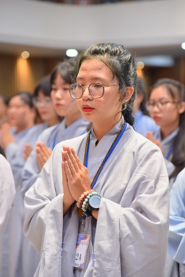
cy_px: 138
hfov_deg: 11.4
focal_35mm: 120
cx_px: 92
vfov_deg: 17.1
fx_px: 925
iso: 1250
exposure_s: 1/100
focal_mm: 120
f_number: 5
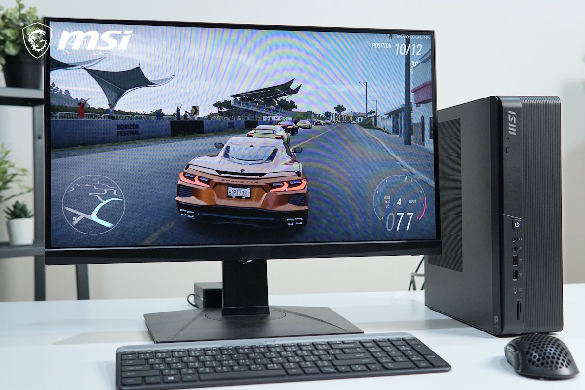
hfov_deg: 43.6
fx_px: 731
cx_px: 292
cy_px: 195
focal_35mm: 45
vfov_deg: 29.9
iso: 1250
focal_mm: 30
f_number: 3.5
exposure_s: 1/320
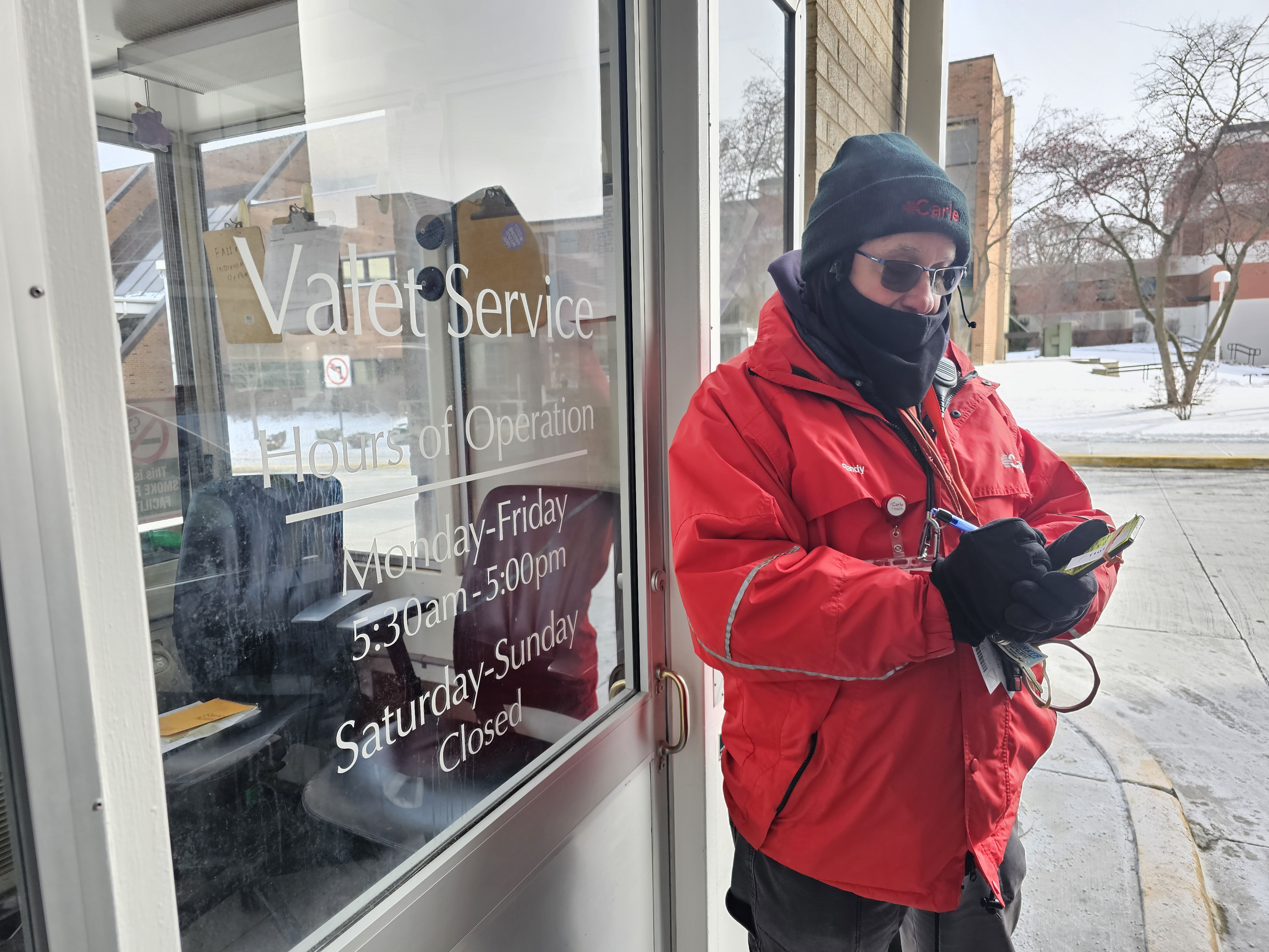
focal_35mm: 23
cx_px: 634
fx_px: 843
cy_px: 476
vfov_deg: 58.9
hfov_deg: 73.9
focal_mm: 6.3
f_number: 1.7
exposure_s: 1/120
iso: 25
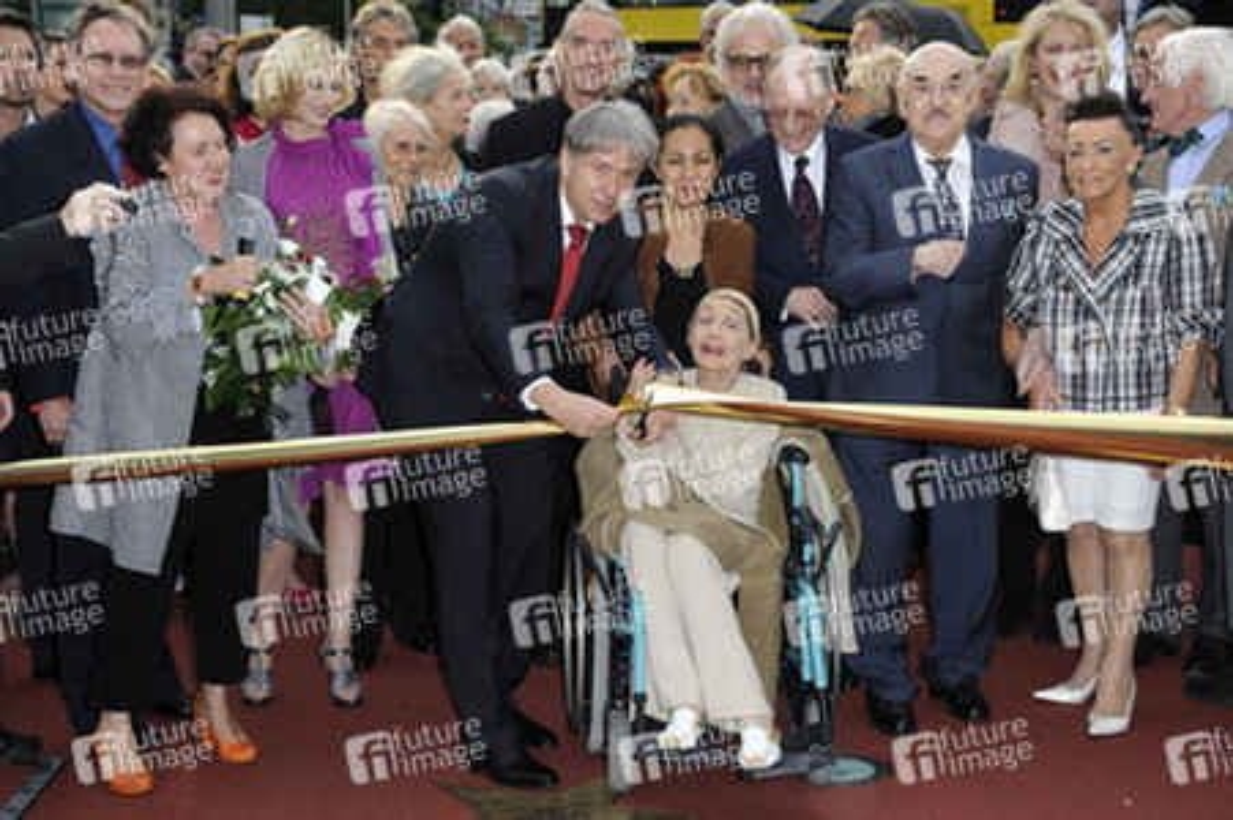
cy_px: 410
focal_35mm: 68
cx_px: 616
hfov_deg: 29.7
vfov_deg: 20.0
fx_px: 2327
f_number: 7.1
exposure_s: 1/160
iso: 400
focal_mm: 68
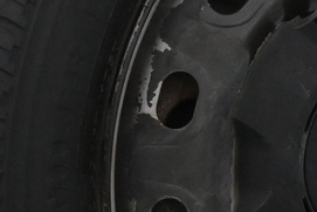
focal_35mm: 201
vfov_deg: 6.8
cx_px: 275
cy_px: 129
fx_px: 1775
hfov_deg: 10.2
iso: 2500
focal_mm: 22.5
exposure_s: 1/100
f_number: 5
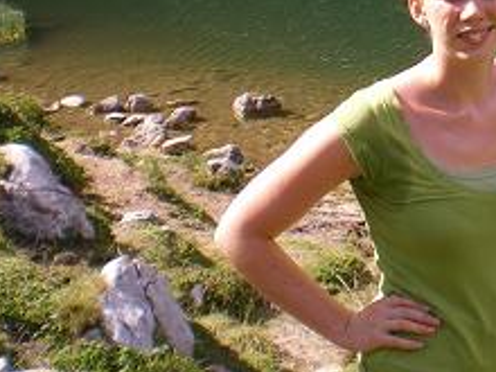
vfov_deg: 16.1
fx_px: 1304
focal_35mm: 91
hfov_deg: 20.8
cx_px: 501
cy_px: 63
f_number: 4.6
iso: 64
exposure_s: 1/160
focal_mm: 6.3
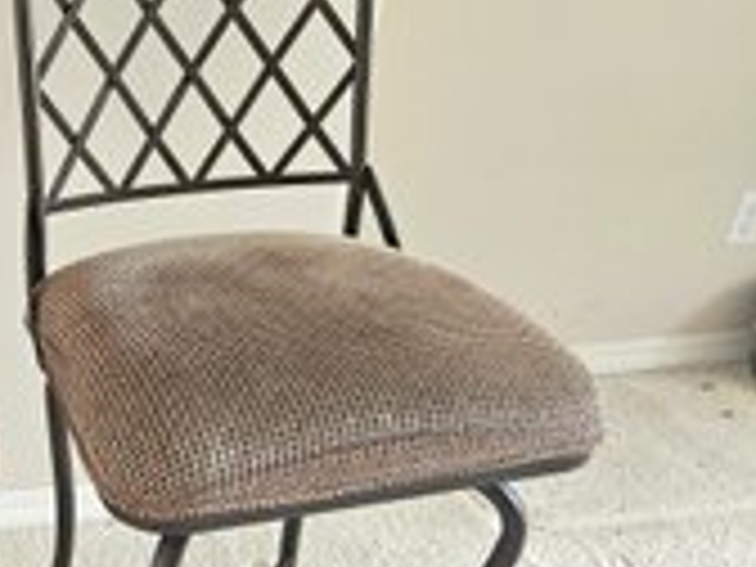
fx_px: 1026
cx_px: -2
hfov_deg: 36.3
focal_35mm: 47
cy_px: 362
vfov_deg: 30.7
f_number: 1.8
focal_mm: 5.4
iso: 640
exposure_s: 1/120
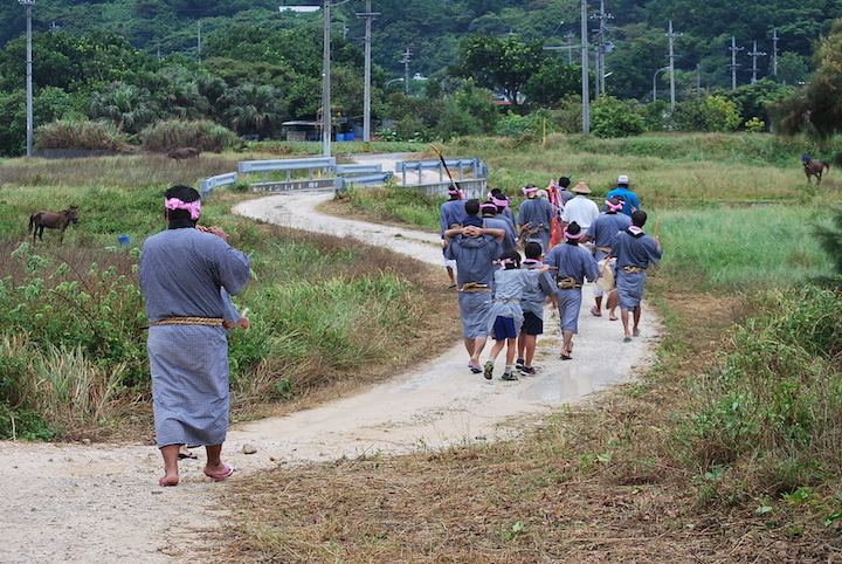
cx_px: 421
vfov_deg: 16.6
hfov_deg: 24.6
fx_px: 1932
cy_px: 282
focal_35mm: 82
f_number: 7.1
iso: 100
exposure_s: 1/200
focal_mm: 55
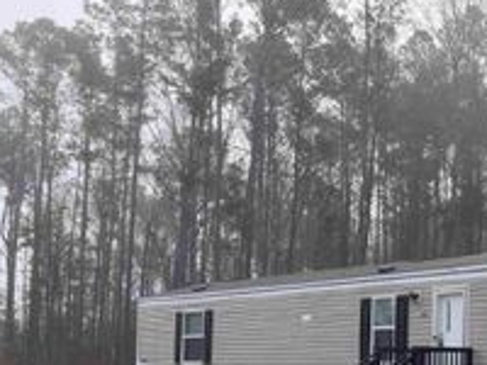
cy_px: 325
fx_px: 844
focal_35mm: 60
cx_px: 545
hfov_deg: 28.9
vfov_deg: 23.8
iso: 100
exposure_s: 1/1437
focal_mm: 6.76
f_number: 1.78
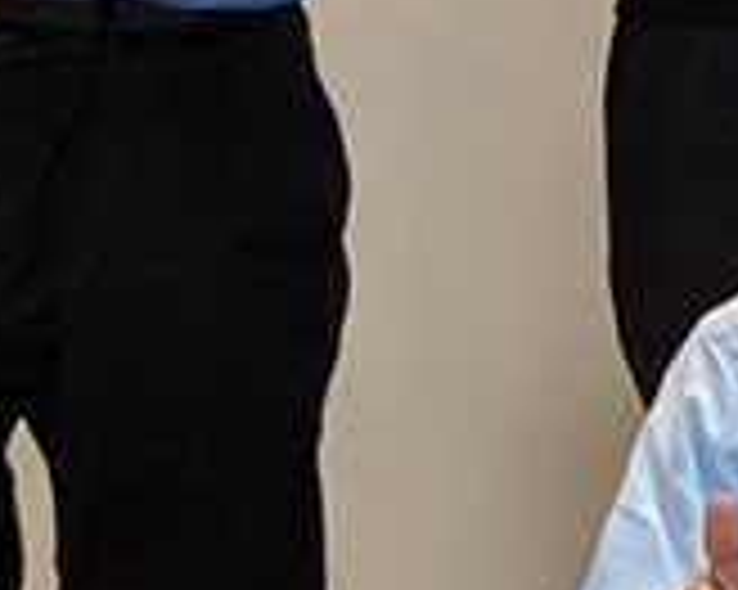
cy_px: 45
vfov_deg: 8.0
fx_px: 4213
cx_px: 2052
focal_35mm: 193
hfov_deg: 8.6
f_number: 1.8
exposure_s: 1/40
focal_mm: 4.44
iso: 78
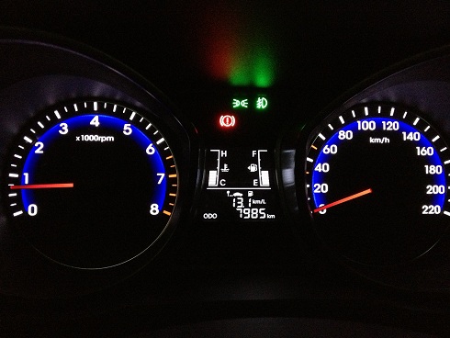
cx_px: 225
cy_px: 169
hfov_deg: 52.6
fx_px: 455
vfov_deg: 40.7
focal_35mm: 35
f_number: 2.4
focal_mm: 4.28
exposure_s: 1/15
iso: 800
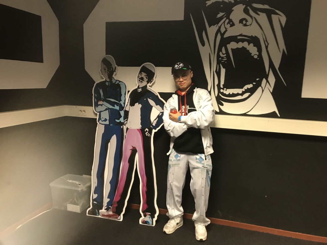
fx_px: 265
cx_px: 164
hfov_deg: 63.4
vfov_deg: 49.7
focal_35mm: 28
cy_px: 122
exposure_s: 1/17
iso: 64
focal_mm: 3.99
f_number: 1.8
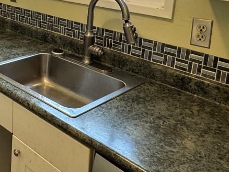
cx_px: -11
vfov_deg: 29.5
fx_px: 304
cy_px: 2
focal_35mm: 46
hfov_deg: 36.2
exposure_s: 1/120
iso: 160
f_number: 2.2
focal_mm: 2.22
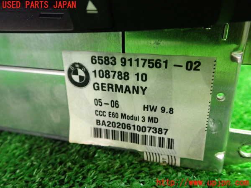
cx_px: 126
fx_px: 232
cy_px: 94
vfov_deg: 44.2
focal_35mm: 32
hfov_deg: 56.8
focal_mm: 5.79
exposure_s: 1/30
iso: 800
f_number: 2.4
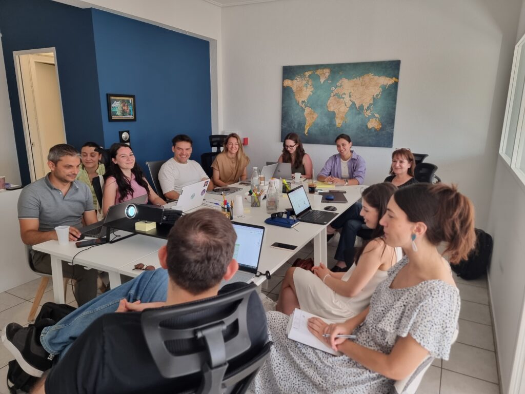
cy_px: 197
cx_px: 262
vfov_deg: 56.8
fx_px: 364
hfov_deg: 71.6
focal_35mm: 24
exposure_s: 1/40
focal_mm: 6.7
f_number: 1.8
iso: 200
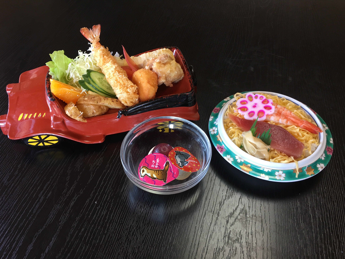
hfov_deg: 61.7
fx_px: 289
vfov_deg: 48.2
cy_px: 130
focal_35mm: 29
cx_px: 172
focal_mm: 4.15
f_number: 2.2
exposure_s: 1/15
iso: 25
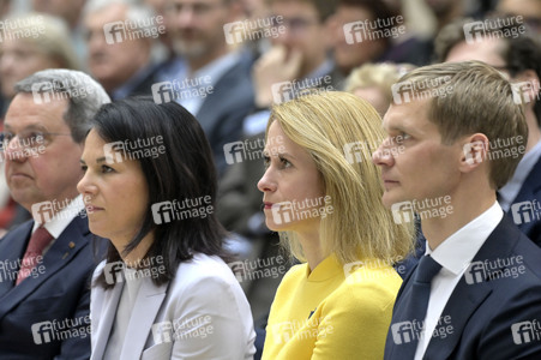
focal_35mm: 400
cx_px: 270
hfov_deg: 5.2
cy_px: 180
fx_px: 6007
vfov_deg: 3.4
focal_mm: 400
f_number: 7.1
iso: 5000
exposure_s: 1/500
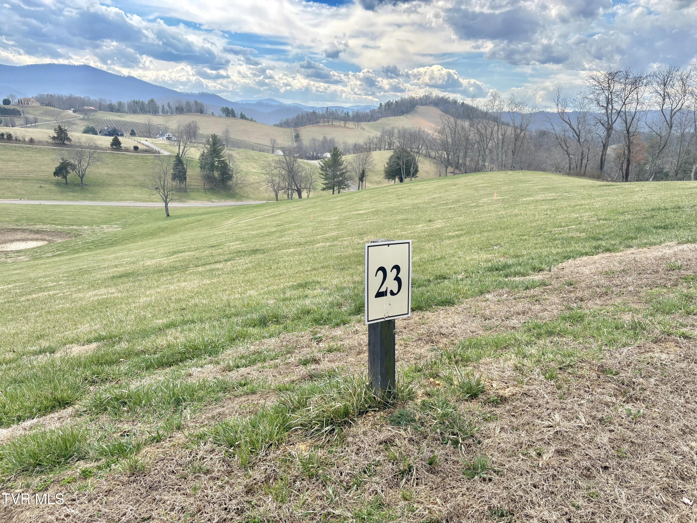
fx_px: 524
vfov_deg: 53.1
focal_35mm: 26
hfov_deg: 67.3
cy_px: 262
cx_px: 348
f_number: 1.6
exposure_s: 1/2451
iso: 50
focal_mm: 5.96
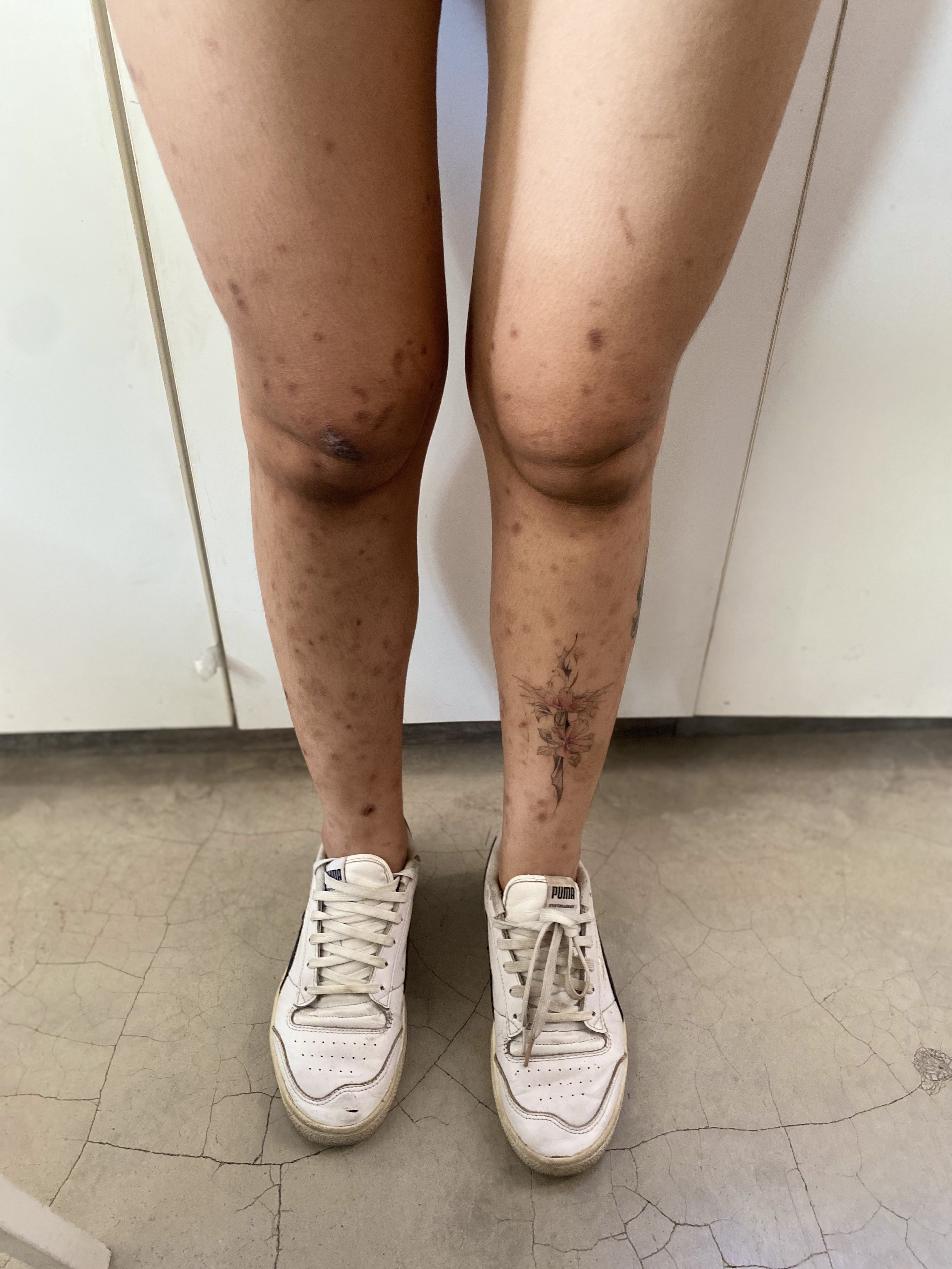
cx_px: 476
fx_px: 953
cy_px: 634
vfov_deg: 67.3
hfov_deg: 53.1
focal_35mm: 26
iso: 400
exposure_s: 1/50
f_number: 1.8
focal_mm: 4.25
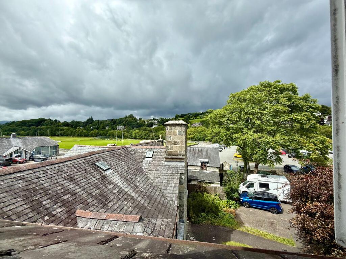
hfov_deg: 102.1
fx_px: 140
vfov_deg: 85.7
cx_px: 173
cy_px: 130
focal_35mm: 14
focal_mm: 2.22
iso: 50
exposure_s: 1/1259
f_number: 2.2
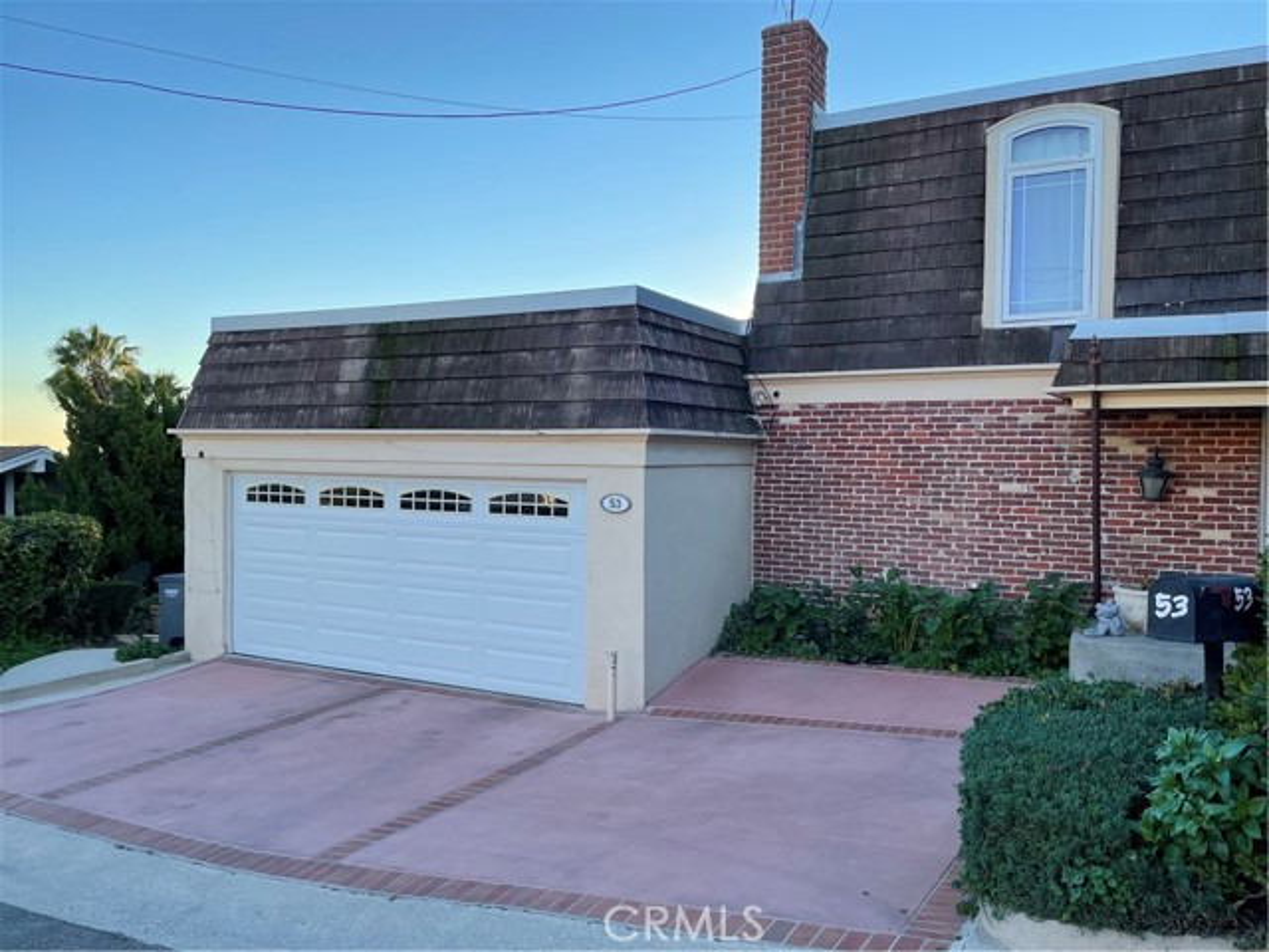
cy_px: 476
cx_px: 634
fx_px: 953
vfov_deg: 53.1
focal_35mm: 26
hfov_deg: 67.3
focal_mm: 4.2
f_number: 1.6
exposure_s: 1/690
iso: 32
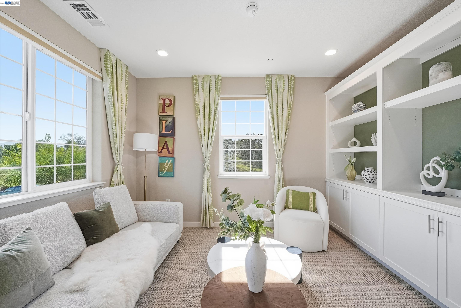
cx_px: 230
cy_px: 154
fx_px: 179
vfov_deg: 81.3
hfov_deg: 104.2
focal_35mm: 14
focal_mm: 14
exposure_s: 1/100
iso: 400
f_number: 8
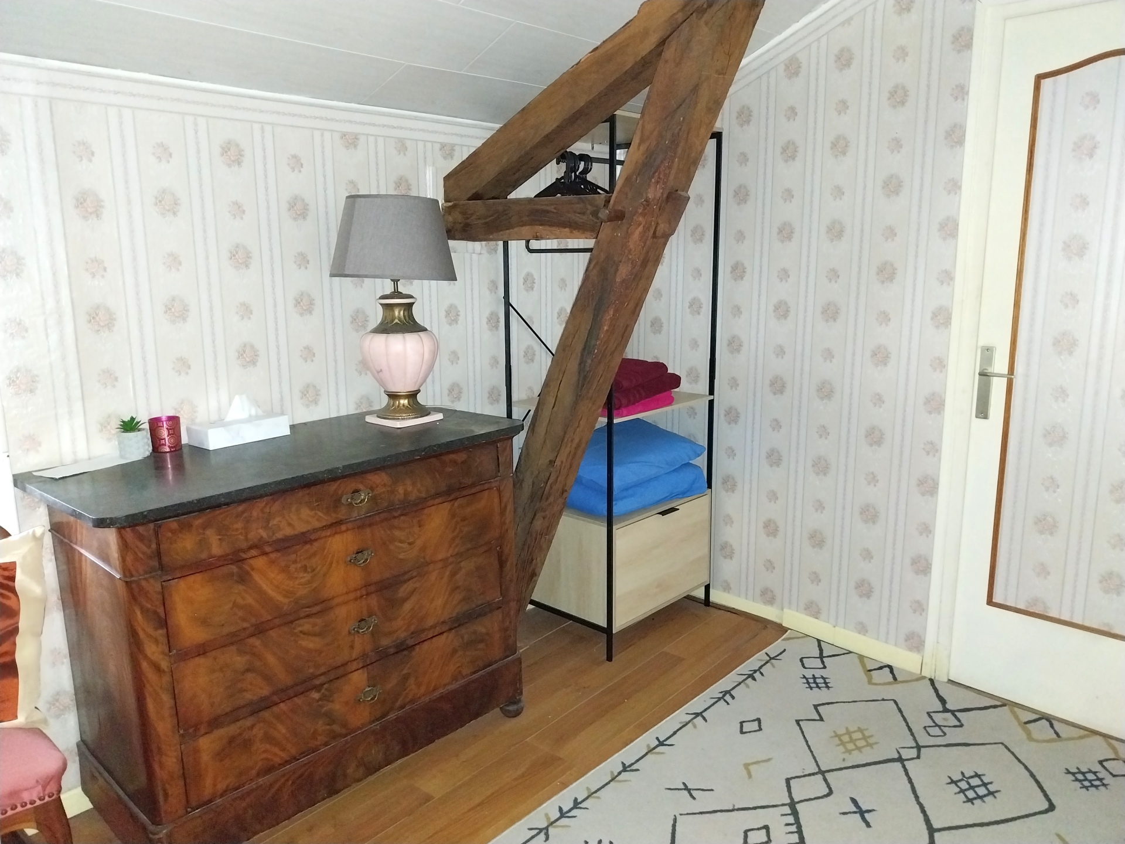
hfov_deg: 67.3
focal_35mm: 26
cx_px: 562
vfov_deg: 53.1
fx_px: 845
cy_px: 422
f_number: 1.8
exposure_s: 1/25
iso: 800
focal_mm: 4
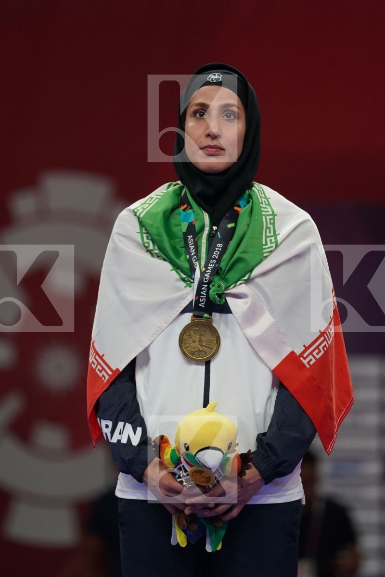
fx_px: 6737
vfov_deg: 4.9
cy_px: 288
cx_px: 192
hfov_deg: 3.3
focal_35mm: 420
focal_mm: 280
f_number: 4
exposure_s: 1/500
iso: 1600
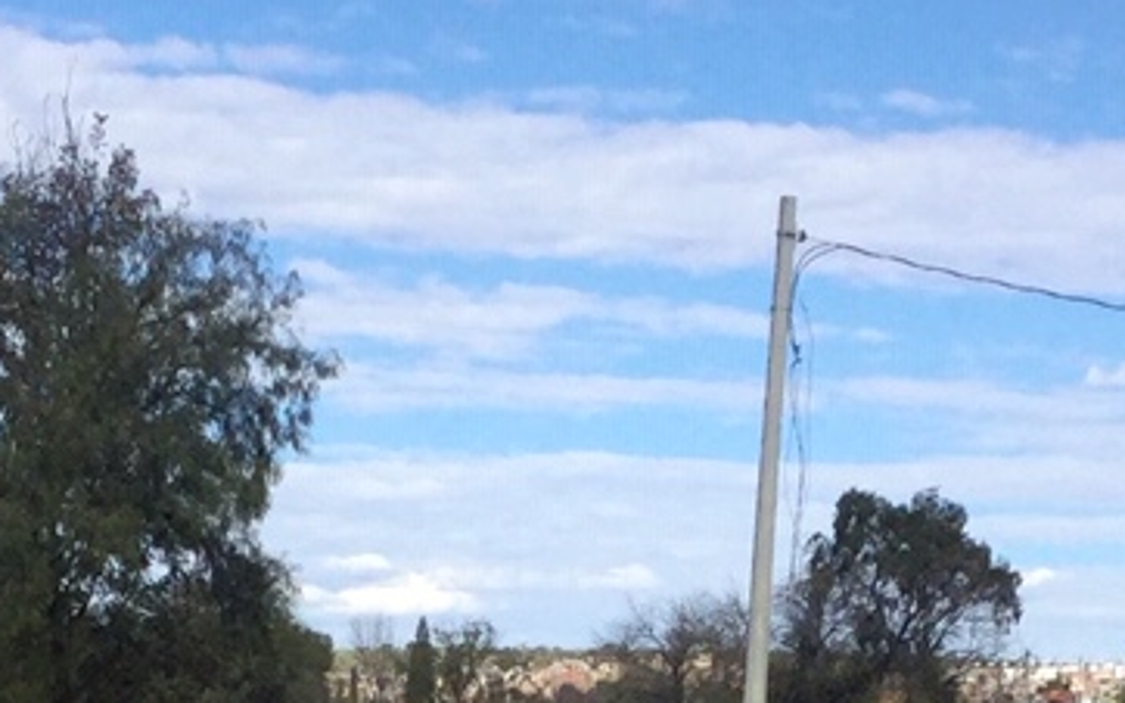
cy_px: 1300
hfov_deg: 14.1
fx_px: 4536
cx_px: 653
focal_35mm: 148
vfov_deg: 8.5
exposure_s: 1/1567
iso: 25
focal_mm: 3.3
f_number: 2.4
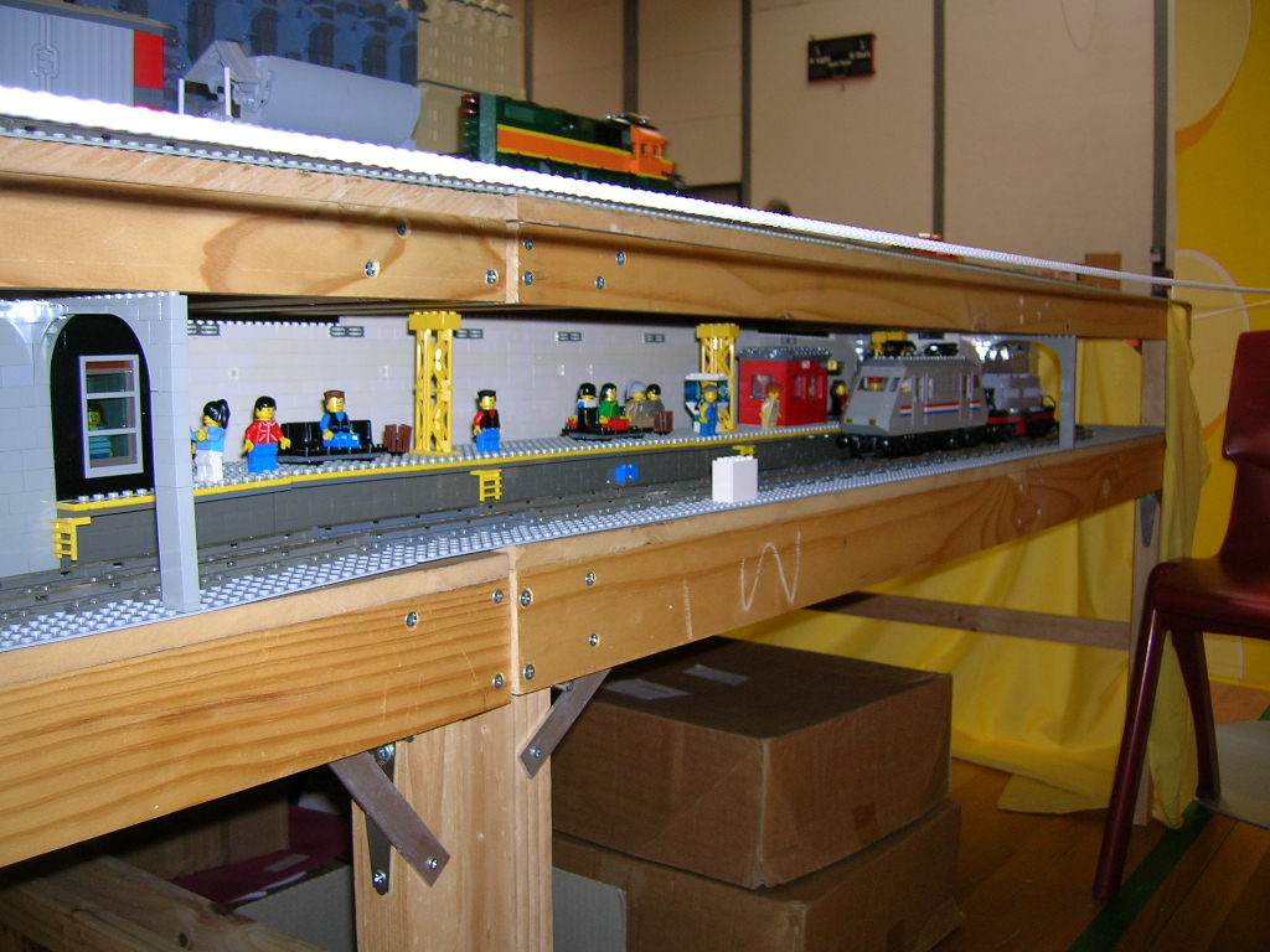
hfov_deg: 54.0
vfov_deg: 41.8
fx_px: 1247
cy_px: 476
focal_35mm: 34
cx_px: 635
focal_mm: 5.7
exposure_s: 1/60.1
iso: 50
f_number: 2.9
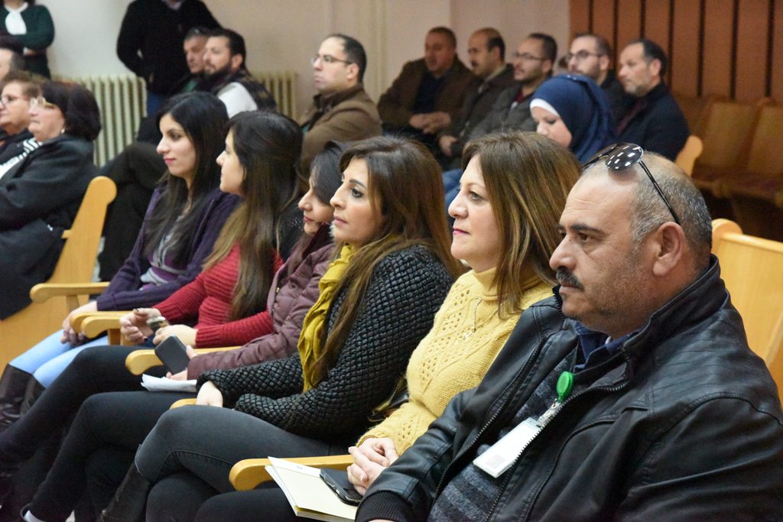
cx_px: 392
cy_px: 261
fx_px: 1697
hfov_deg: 26.0
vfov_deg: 17.5
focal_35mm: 78
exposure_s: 1/250
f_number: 8
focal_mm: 78
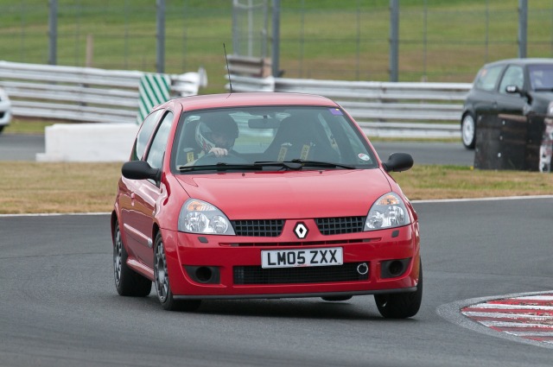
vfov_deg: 3.4
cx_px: 276
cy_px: 184
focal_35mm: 405
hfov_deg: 5.1
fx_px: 6213
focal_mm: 270
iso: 800
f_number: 5.6
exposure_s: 1/1250
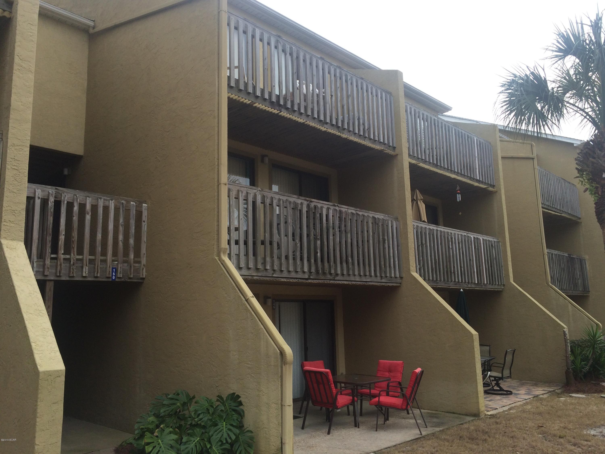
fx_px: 507
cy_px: 227
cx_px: 302
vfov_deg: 48.2
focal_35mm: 29
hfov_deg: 61.7
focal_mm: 4.15
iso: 32
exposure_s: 1/892
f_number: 2.2
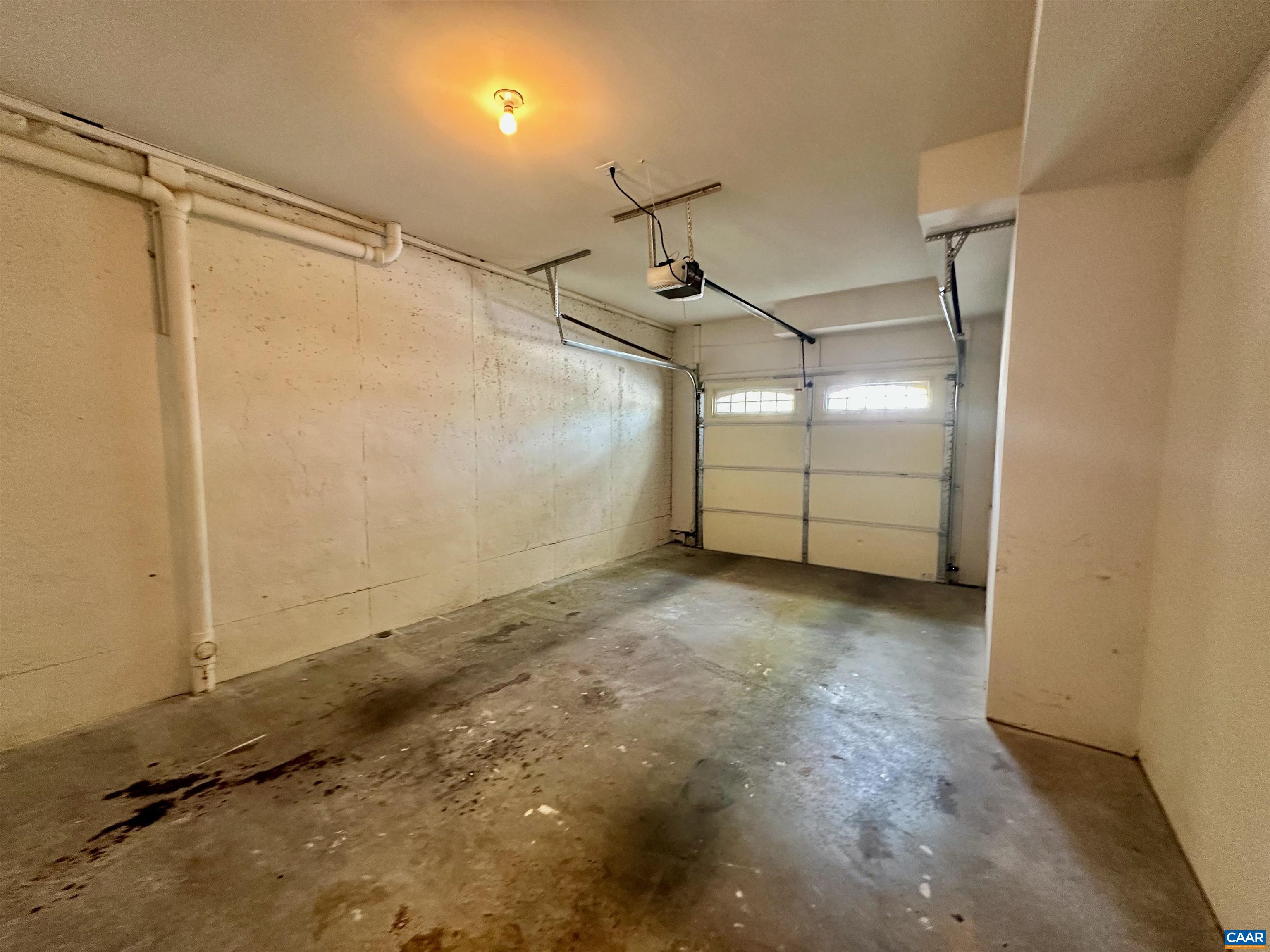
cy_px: 476
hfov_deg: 102.1
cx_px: 635
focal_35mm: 14
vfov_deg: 85.7
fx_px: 514
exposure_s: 1/60
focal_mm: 2.22
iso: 640
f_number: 2.2
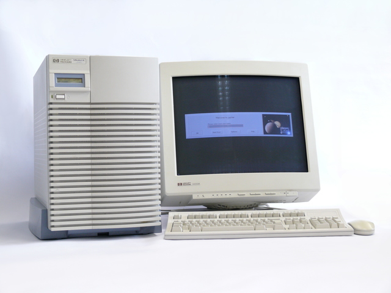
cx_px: 196
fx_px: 621
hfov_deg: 34.9
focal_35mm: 55
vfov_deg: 26.6
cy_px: 146
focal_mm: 11.7
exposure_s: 1/30
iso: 160
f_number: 3.2
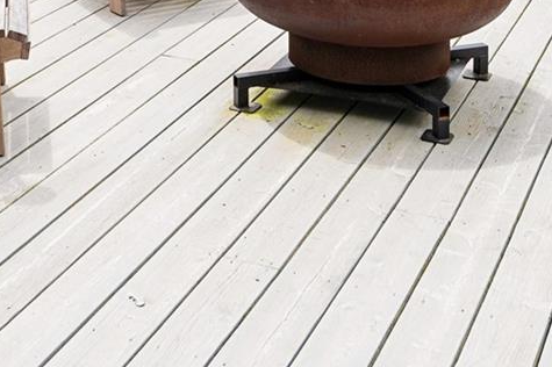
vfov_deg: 13.8
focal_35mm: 84
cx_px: 144
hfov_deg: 23.9
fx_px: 1289
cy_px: -366
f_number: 4
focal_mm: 19.5
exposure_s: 1/1000
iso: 100
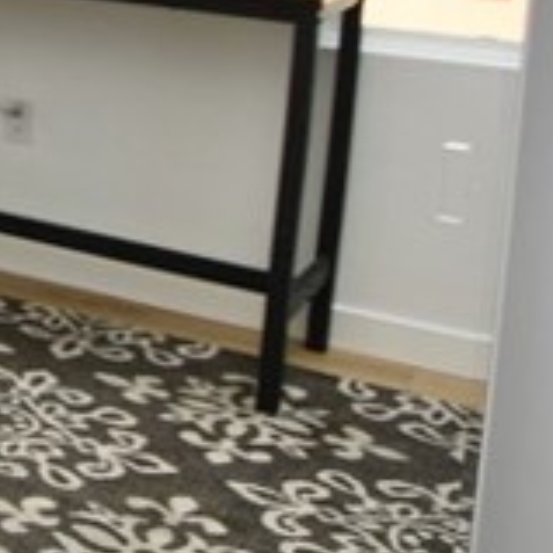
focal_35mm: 82
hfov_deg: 14.7
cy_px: -68
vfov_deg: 20.1
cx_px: -727
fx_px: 1482
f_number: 5
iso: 200
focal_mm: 10
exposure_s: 1/100
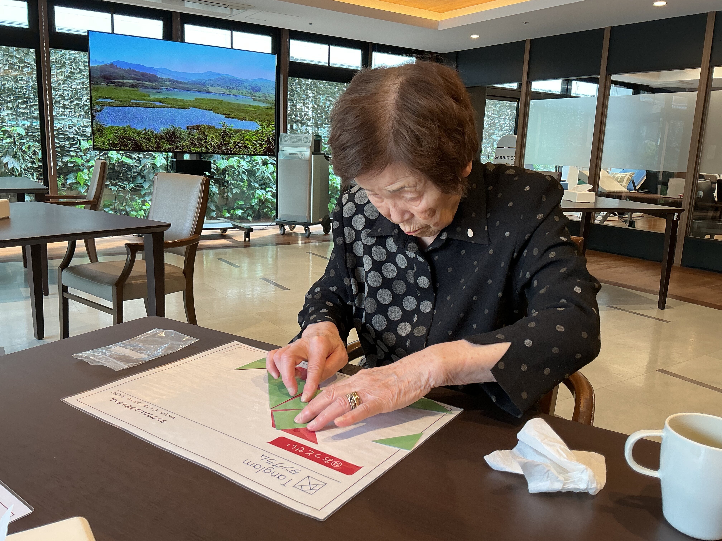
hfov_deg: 61.7
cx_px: 361
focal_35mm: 29
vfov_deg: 48.2
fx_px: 605
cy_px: 270
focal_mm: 3
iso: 40
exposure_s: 1/60
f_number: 1.8
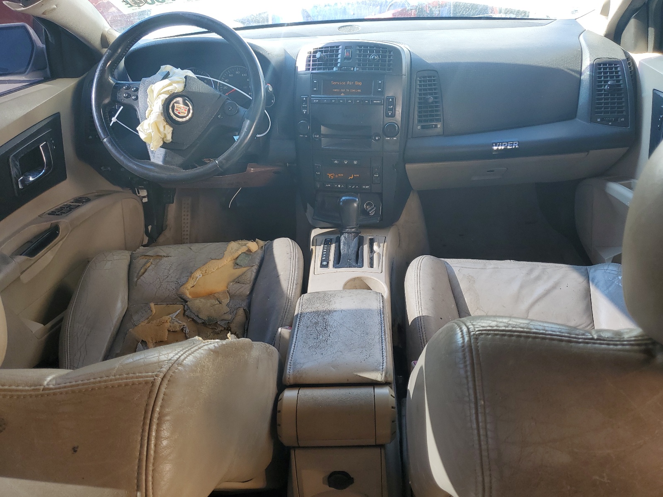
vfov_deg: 53.1
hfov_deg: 67.3
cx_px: 332
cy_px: 248
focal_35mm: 26
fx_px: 498
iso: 50
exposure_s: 1/143
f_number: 1.5
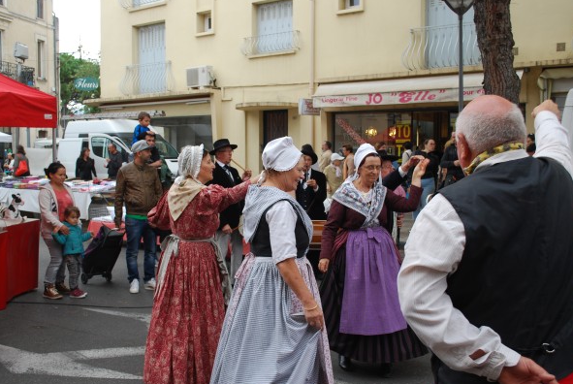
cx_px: 276
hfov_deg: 49.5
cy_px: 202
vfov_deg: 34.3
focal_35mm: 39
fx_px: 622
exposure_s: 1/125
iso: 180
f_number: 5.6
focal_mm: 24
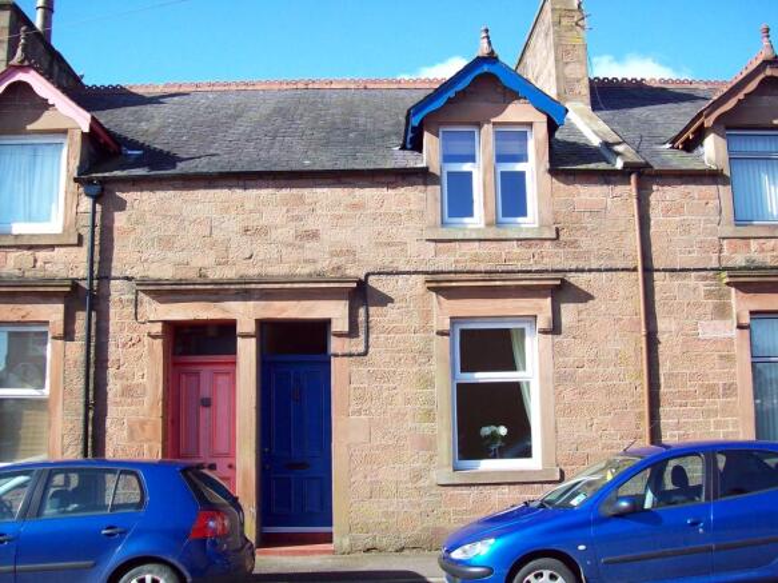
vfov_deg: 39.6
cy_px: 292
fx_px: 809
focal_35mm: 36
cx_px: 389
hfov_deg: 51.4
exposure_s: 1/522
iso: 80
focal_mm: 6
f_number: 2.7
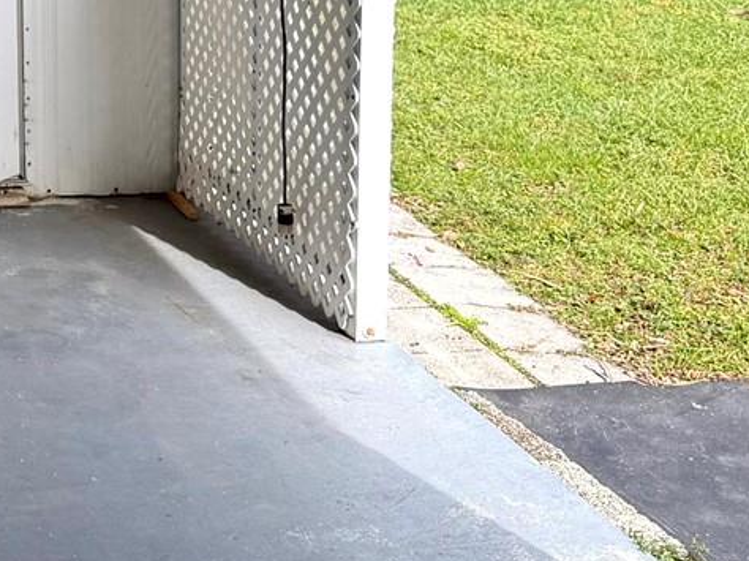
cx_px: -195
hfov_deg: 22.0
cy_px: -66
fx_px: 1752
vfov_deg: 17.5
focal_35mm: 81
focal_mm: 6.76
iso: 80
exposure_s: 1/1122
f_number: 1.78
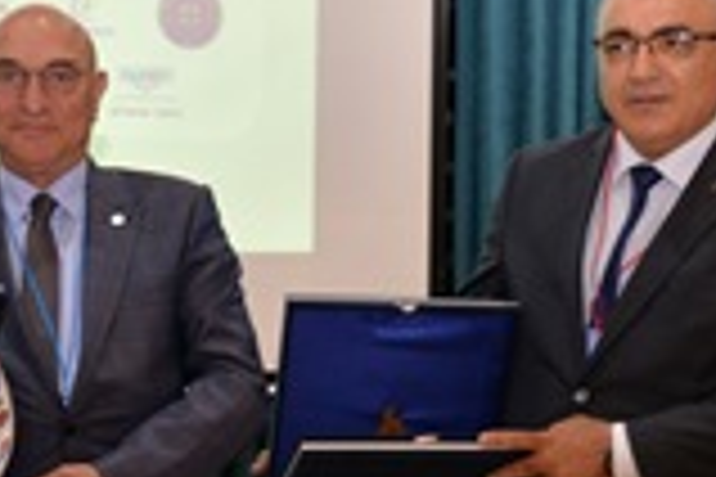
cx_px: 153
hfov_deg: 16.3
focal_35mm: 125
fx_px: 2486
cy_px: 511
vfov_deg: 10.8
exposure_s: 1/60
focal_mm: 31
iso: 800
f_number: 4
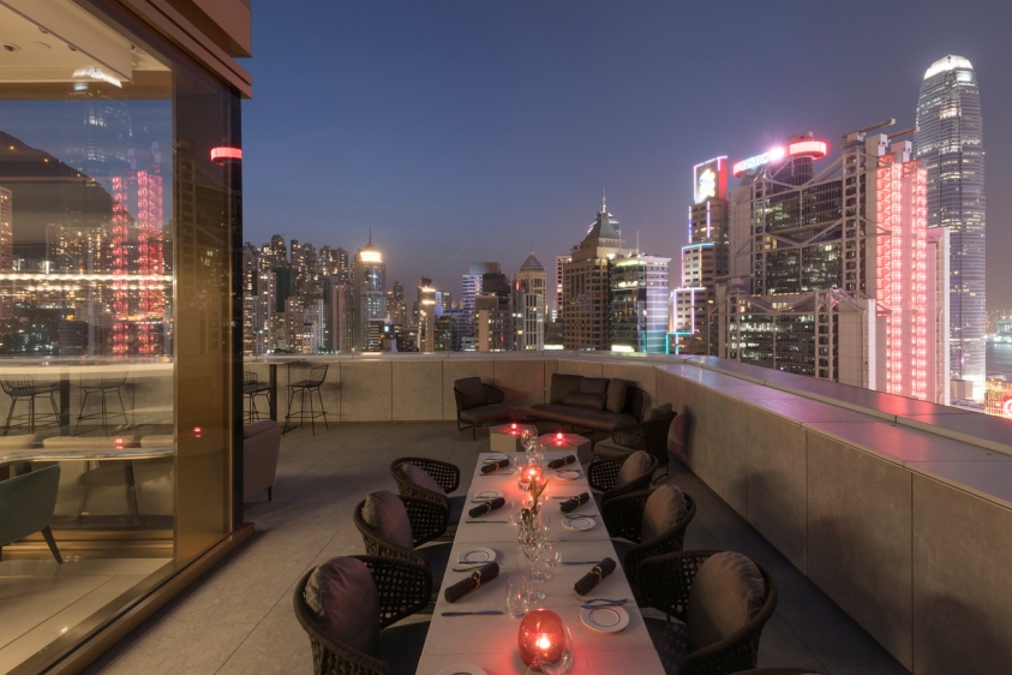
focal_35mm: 17
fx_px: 478
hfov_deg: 93.2
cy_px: 316
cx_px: 526
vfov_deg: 70.4
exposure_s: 30
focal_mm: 14
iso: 64
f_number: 16
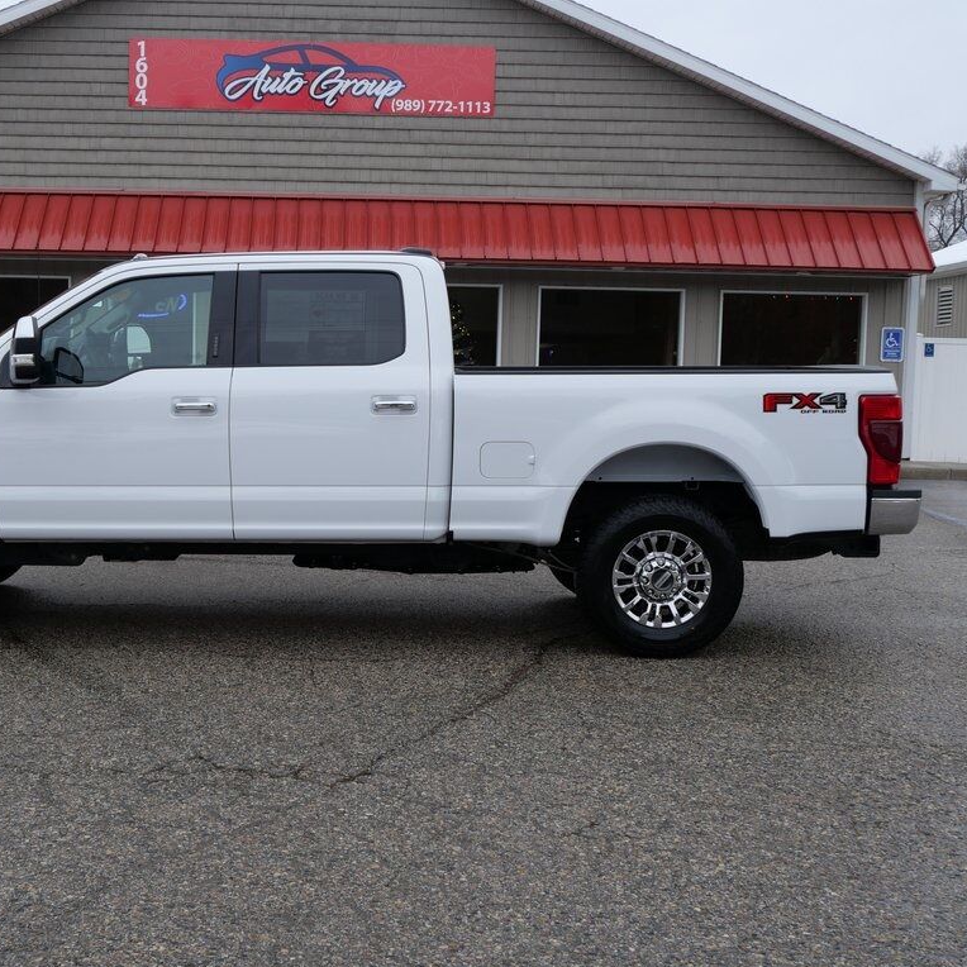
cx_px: 329
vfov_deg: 37.6
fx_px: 1422
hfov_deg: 37.2
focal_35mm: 45
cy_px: 485
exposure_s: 1/200
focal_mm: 19
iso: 200
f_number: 5.6
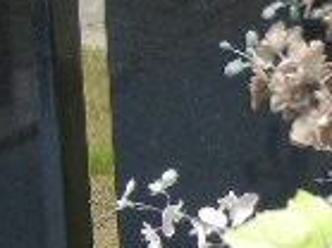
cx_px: 602
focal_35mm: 285
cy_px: 60
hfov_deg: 6.8
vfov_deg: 5.2
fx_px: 2731
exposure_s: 1/320
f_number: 4.5
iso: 80
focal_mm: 11
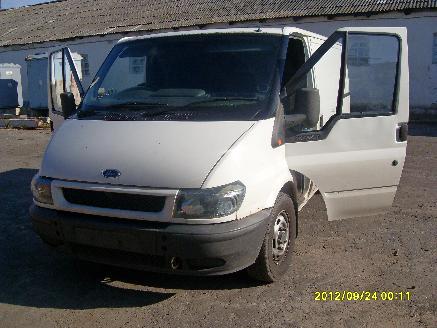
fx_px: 467
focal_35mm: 37
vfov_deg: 38.7
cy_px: 164
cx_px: 218
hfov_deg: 50.1
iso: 80
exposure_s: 1/350
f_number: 7
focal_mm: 6.3
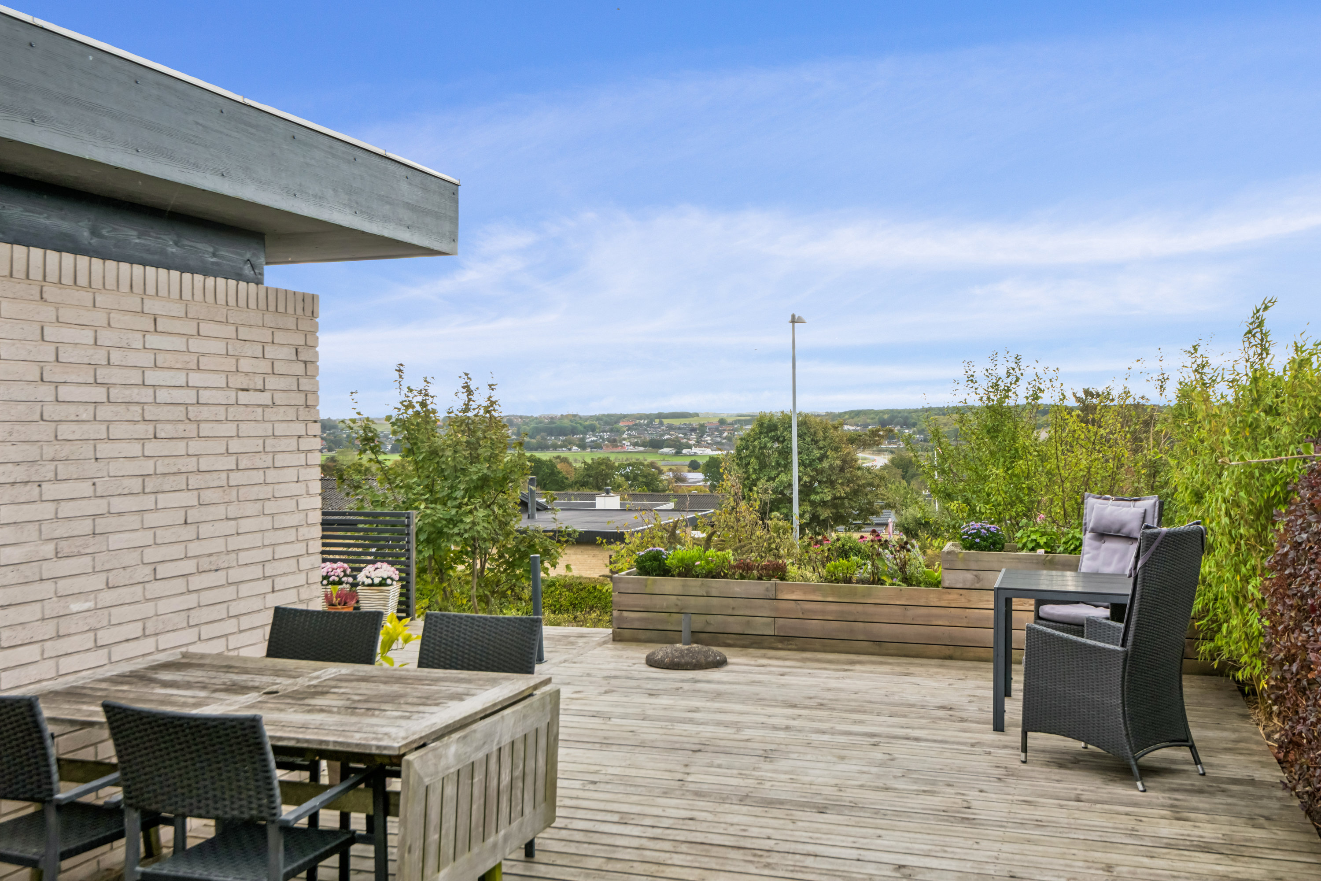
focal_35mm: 35
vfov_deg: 37.9
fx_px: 1284
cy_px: 440
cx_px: 660
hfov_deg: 54.4
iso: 800
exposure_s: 1/100
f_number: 11
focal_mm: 35
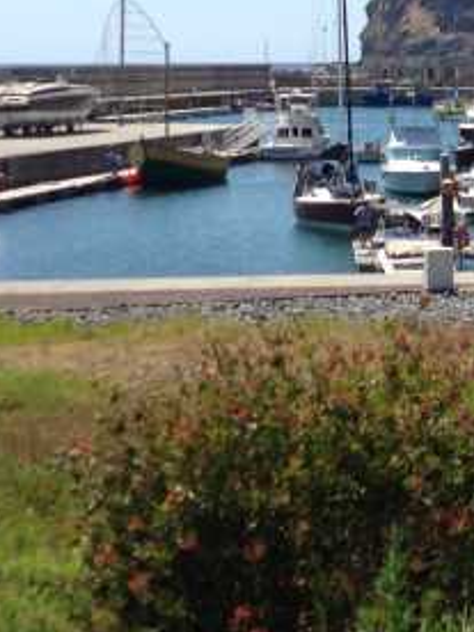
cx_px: 678
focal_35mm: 130
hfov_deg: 11.0
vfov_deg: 15.0
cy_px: 50
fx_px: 2373
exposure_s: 1/1783
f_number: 2.4
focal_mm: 4.28
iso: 64
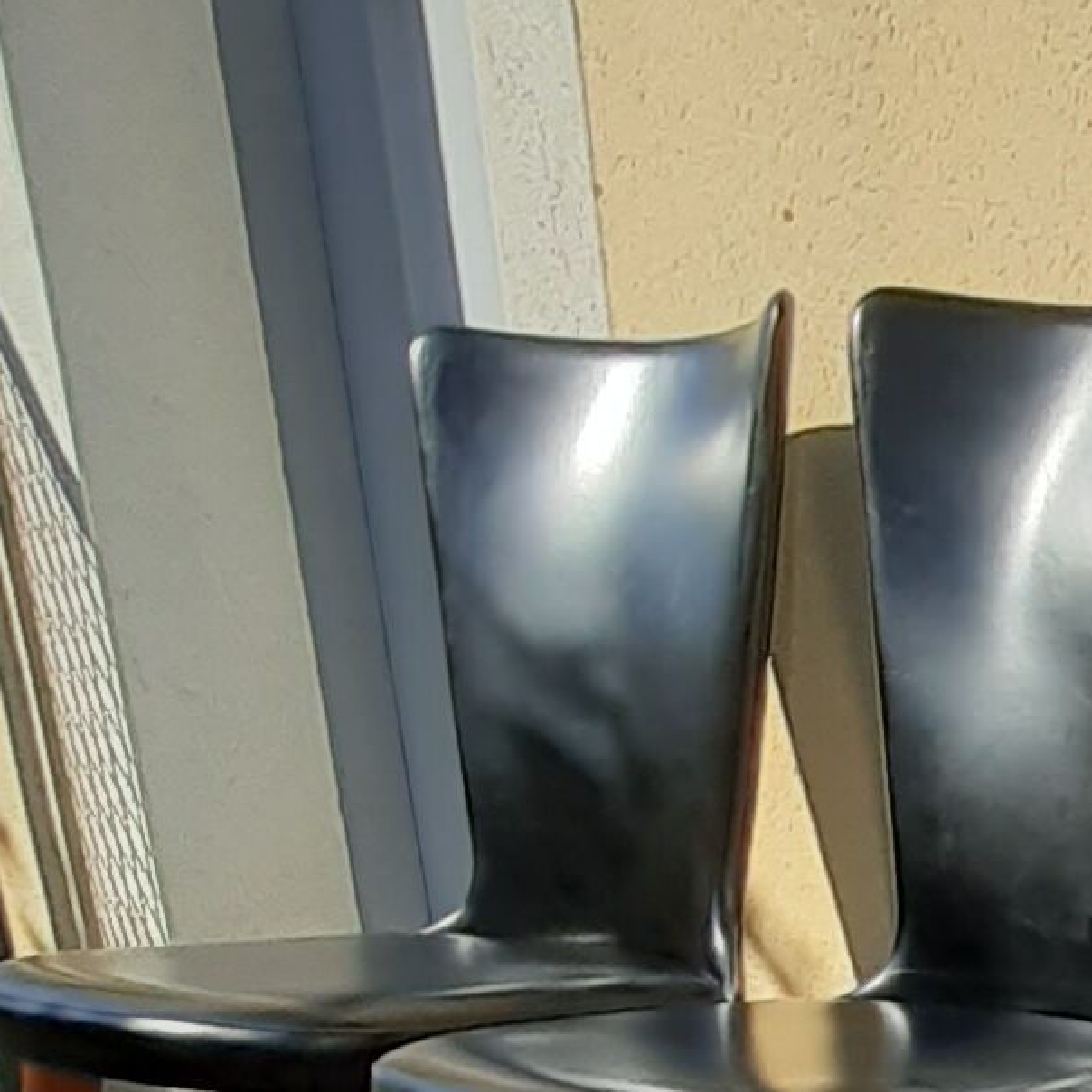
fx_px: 1749
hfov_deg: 26.9
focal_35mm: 49
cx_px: 1549
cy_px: 1280
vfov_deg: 30.1
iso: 40
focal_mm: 1.13
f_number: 2.2
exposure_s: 1/1120
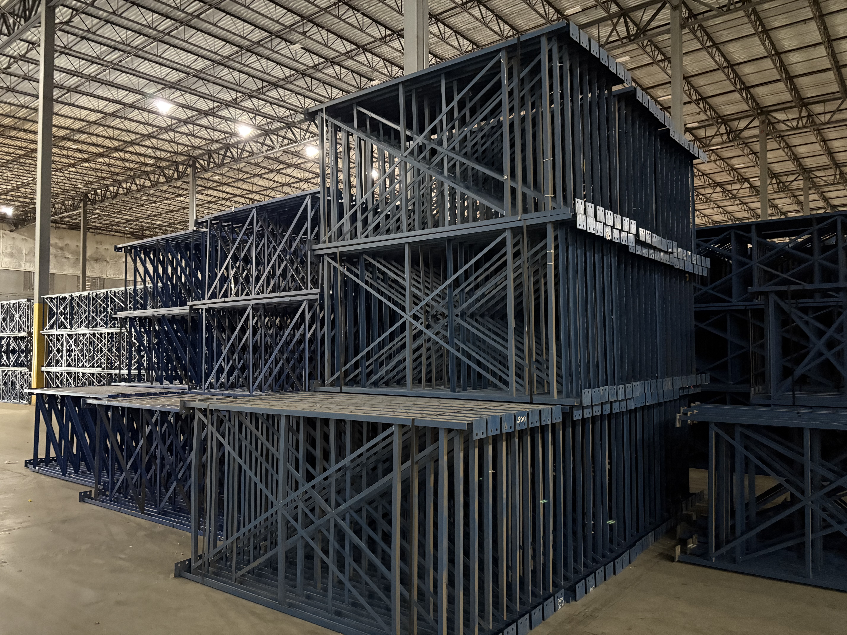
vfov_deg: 53.1
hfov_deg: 67.3
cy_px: 318
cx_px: 424
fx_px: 636
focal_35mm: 26
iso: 800
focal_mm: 5.96
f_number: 1.6
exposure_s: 1/24
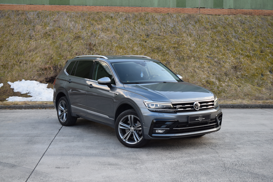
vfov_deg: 26.5
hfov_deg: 38.9
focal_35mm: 51
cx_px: 136
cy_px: 91
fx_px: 387
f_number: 6.3
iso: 400
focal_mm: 34
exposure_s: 1/160
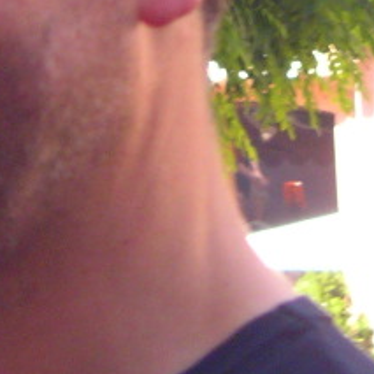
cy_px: -88
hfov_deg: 4.2
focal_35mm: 414
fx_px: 5061
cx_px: -81
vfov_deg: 4.2
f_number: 3.9
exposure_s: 1/80
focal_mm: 16
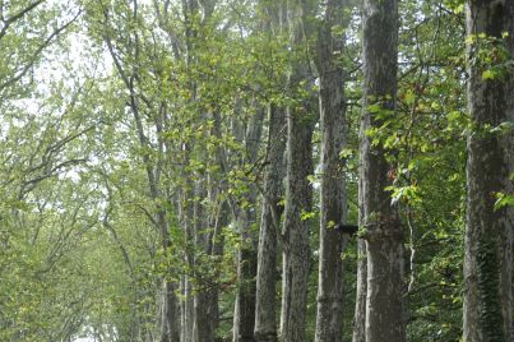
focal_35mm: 99
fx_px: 1412
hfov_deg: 20.1
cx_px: 32
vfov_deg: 13.6
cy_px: 348
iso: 200
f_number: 6.3
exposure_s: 1/160
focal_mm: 26
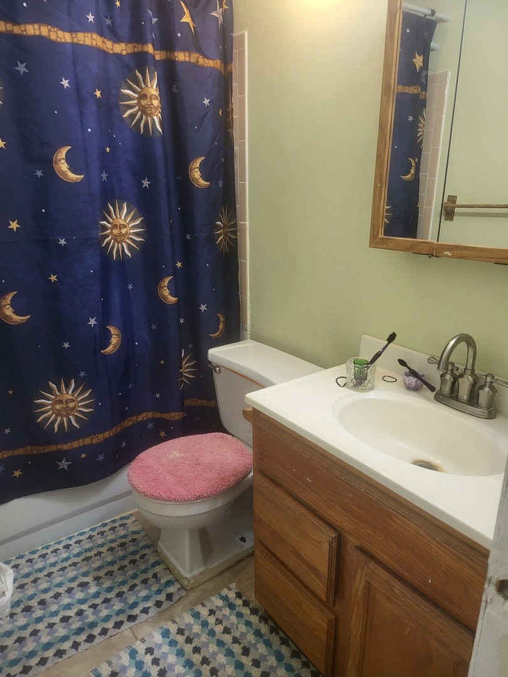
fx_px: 470
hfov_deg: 56.8
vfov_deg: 71.6
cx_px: 254
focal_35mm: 24
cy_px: 338
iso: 160
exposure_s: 1/60
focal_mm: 5
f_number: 1.8
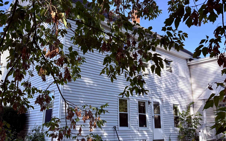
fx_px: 197
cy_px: 88
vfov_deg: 39.2
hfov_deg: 59.5
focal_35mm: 32
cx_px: 101
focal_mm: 6.76
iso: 100
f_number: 1.78
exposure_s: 1/920
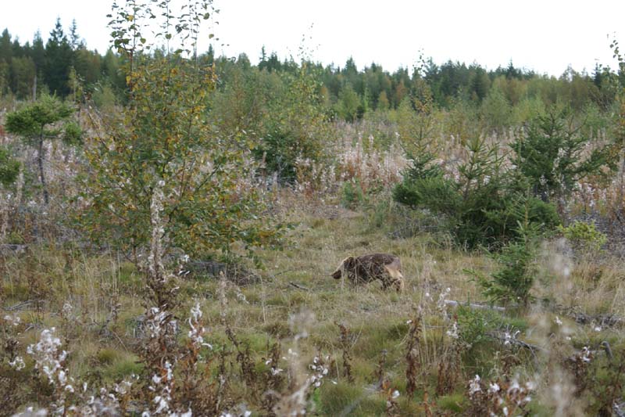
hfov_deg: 19.5
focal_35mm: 105
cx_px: 312
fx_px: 1822
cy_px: 208
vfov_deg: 13.0
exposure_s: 1/125
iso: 125
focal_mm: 70
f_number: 5.6
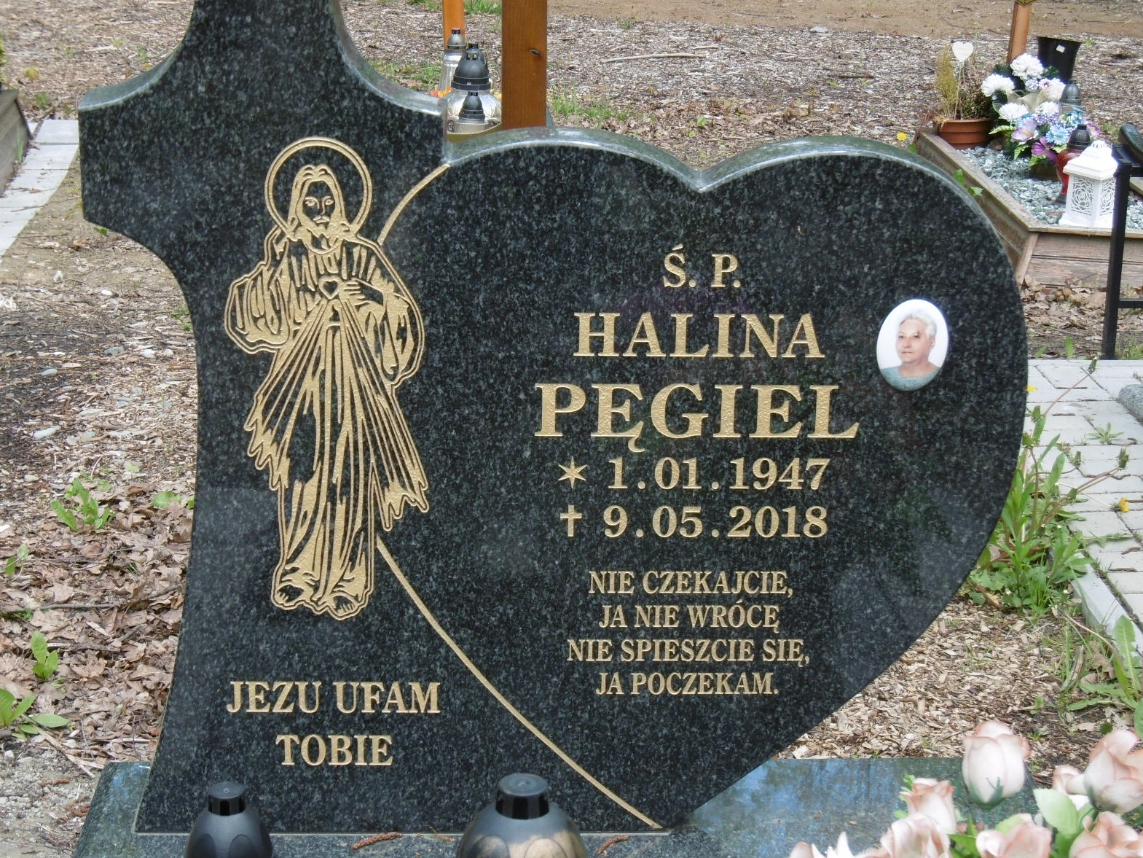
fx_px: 2543
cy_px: 482
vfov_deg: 19.1
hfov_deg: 25.3
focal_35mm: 77
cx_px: 611
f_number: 4.2
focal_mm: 10.5
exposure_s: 1/125
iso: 100
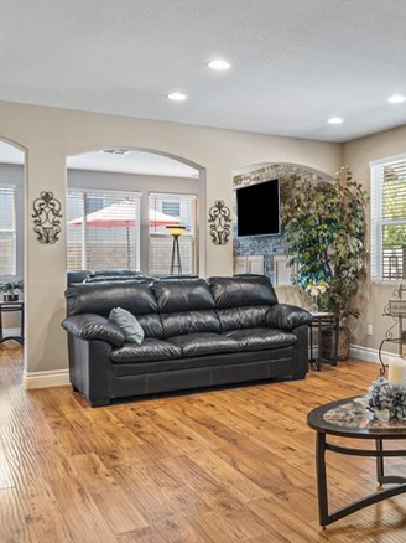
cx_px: 313
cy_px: 261
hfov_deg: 38.4
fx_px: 564
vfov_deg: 51.4
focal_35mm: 36
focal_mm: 16
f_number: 6.7
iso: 250
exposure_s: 1/1.43
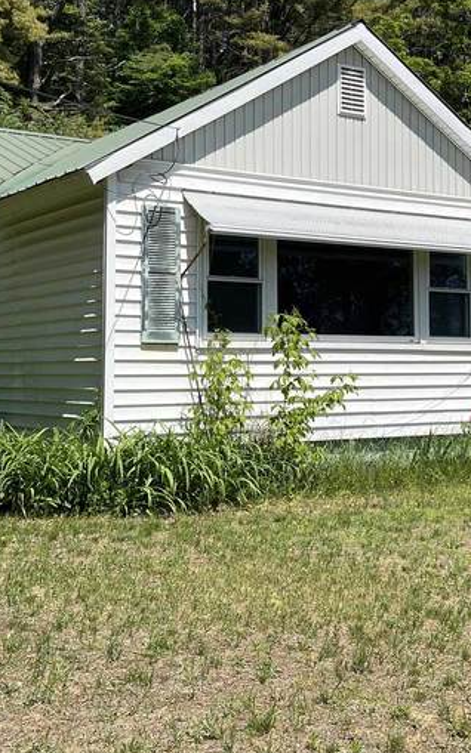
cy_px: 303
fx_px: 1068
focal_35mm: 52
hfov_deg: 24.7
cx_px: 329
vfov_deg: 38.7
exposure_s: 1/4149
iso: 50
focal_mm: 5.1
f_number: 1.6
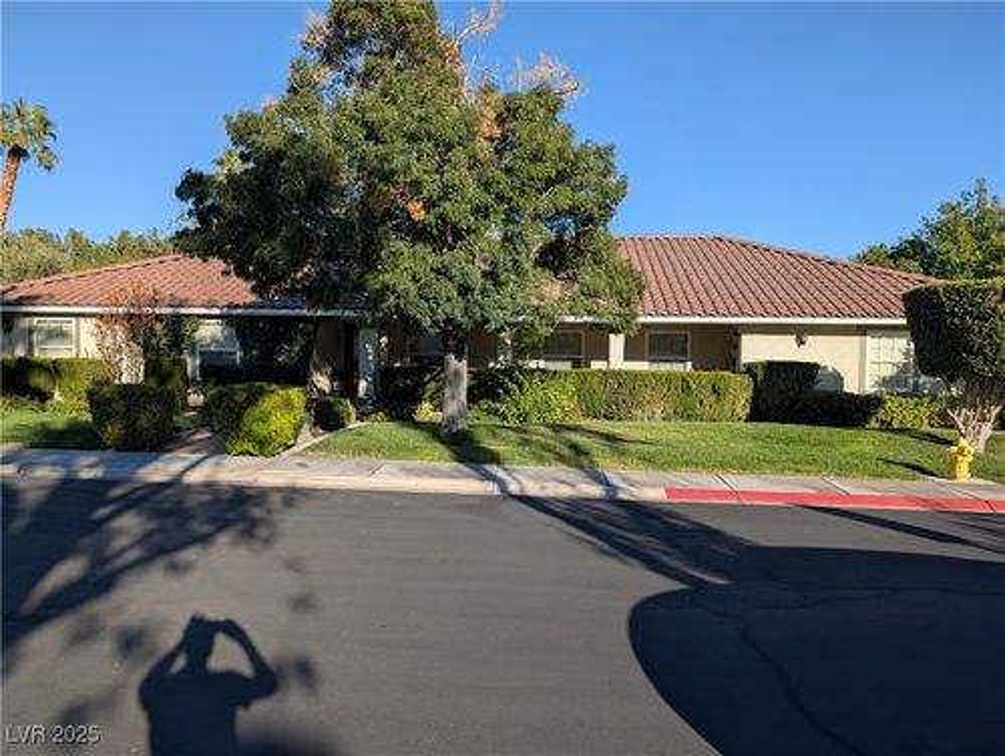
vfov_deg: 56.9
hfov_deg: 71.5
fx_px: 697
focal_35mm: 24
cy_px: 378
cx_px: 502
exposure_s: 1/1294
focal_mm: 6.9
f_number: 1.68
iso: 21
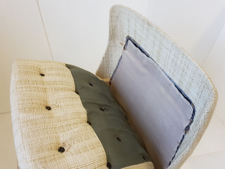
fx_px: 169
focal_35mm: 26
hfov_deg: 67.3
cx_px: 112
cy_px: 84
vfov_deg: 53.1
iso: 125
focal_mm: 4.2
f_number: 1.7
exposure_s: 1/50
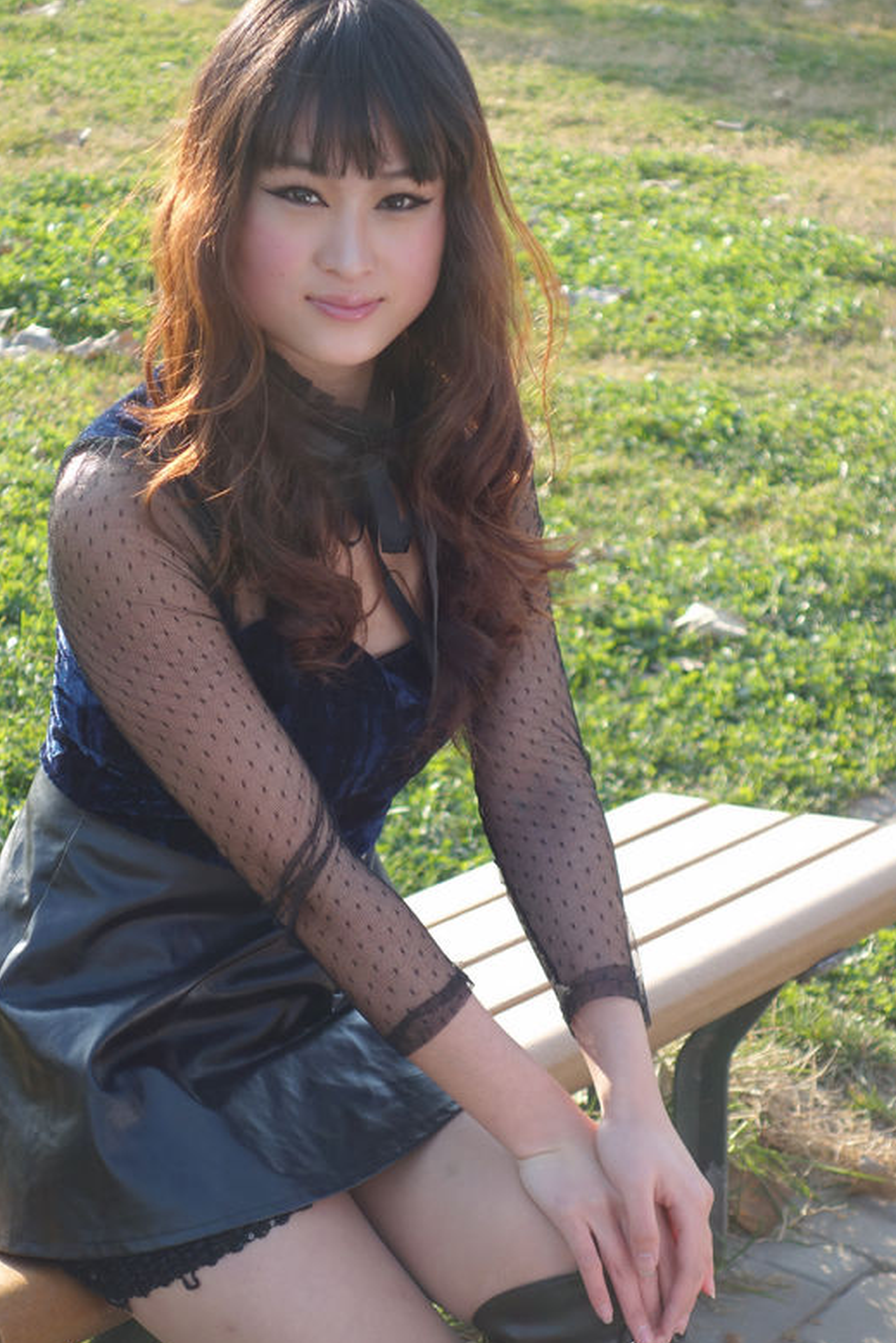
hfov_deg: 13.8
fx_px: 3694
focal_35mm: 99
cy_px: 670
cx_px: 488
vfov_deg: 20.6
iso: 125
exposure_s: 1/200
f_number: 4
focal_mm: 28.5
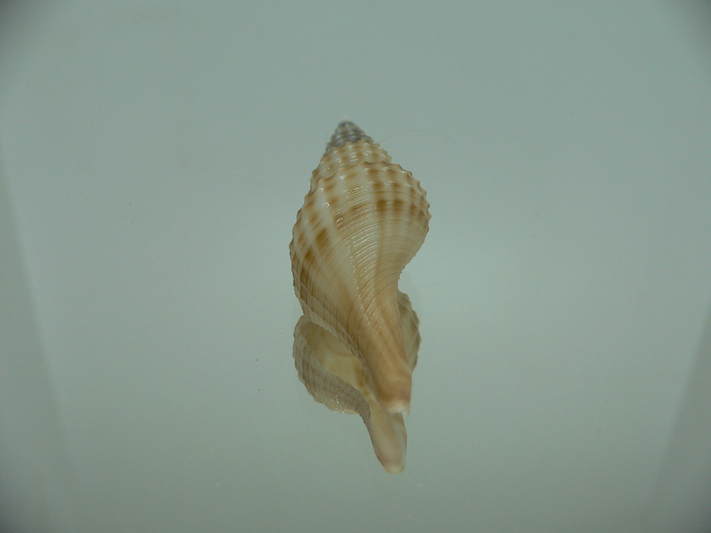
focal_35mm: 35
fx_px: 719
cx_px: 356
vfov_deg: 40.7
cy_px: 266
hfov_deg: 52.6
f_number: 2.8
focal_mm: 4.6
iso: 100
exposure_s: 1/60
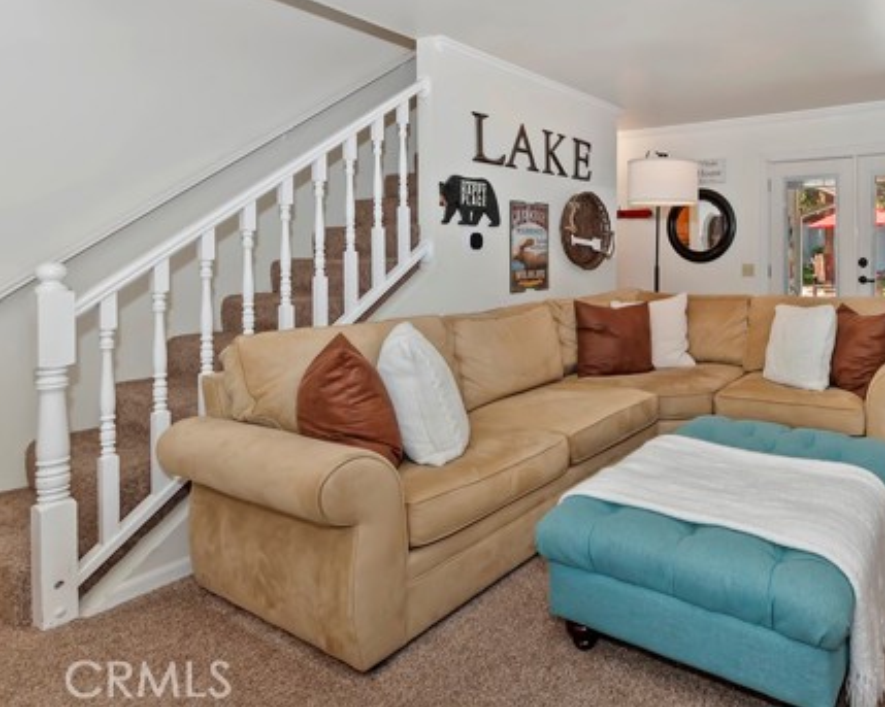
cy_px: 269
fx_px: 550
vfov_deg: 64.6
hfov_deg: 73.2
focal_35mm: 21
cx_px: 644
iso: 400
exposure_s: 1/30
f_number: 8
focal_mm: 10
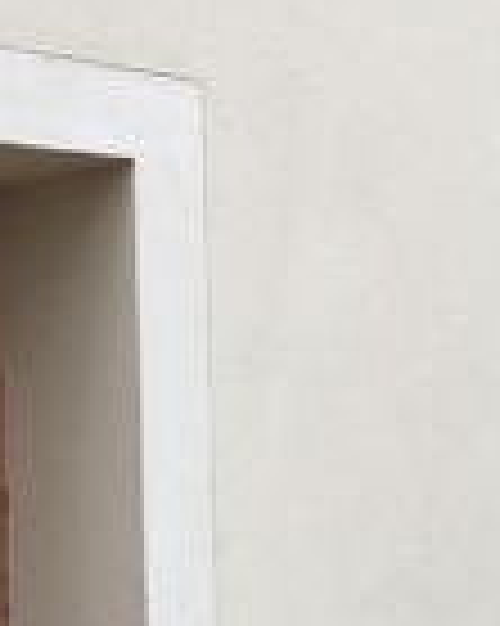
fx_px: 1611
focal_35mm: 87
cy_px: 484
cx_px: 324
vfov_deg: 21.8
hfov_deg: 17.6
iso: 32
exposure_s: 1/115
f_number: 2.2
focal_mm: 4.15
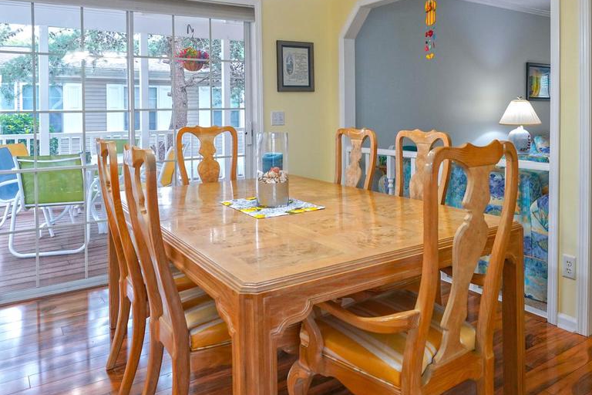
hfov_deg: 61.1
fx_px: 493
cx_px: 369
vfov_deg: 42.6
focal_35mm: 30
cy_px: 113
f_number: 4
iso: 1000
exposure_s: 1/160
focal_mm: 16
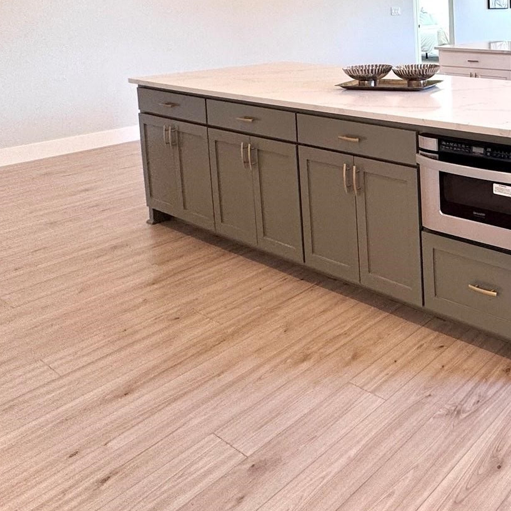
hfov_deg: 39.9
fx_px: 518
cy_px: 57
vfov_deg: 47.6
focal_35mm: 31
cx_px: 593
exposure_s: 1/120
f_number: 2.2
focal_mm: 2.22
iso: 100
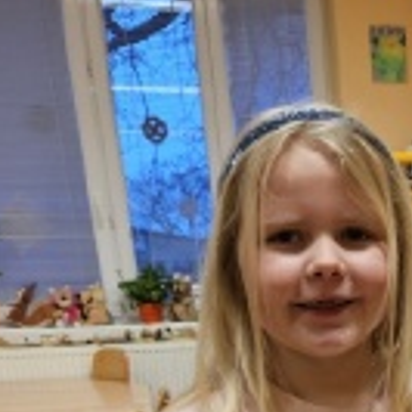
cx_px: 454
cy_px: 598
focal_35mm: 64
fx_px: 862
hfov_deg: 25.0
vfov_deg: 22.6
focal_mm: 5.4
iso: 250
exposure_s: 1/100
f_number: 1.8
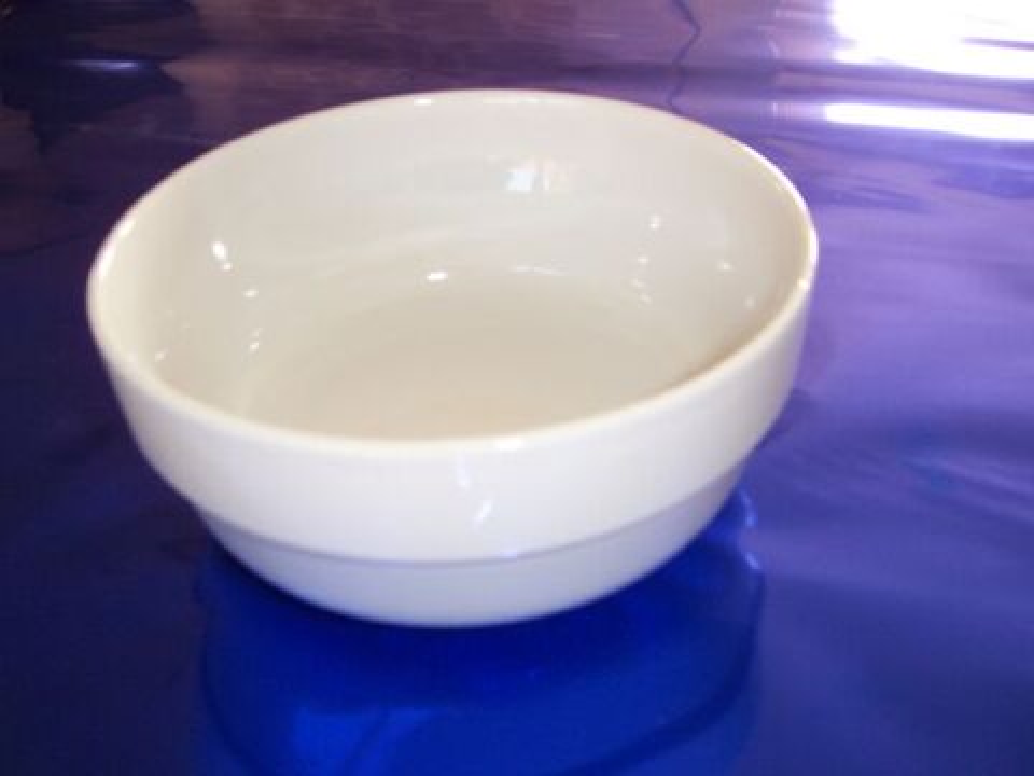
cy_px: 388
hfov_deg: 51.4
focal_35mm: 36
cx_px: 517
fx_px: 1075
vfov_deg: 39.7
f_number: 3
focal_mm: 6
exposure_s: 1/60
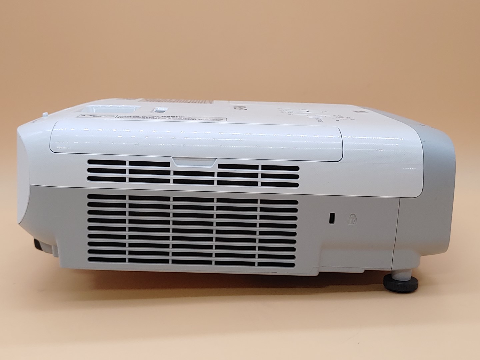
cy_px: 180
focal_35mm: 49
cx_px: 240
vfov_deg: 29.7
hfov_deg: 38.9
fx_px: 679
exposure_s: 1/84
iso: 50
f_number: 1.8
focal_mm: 4.36
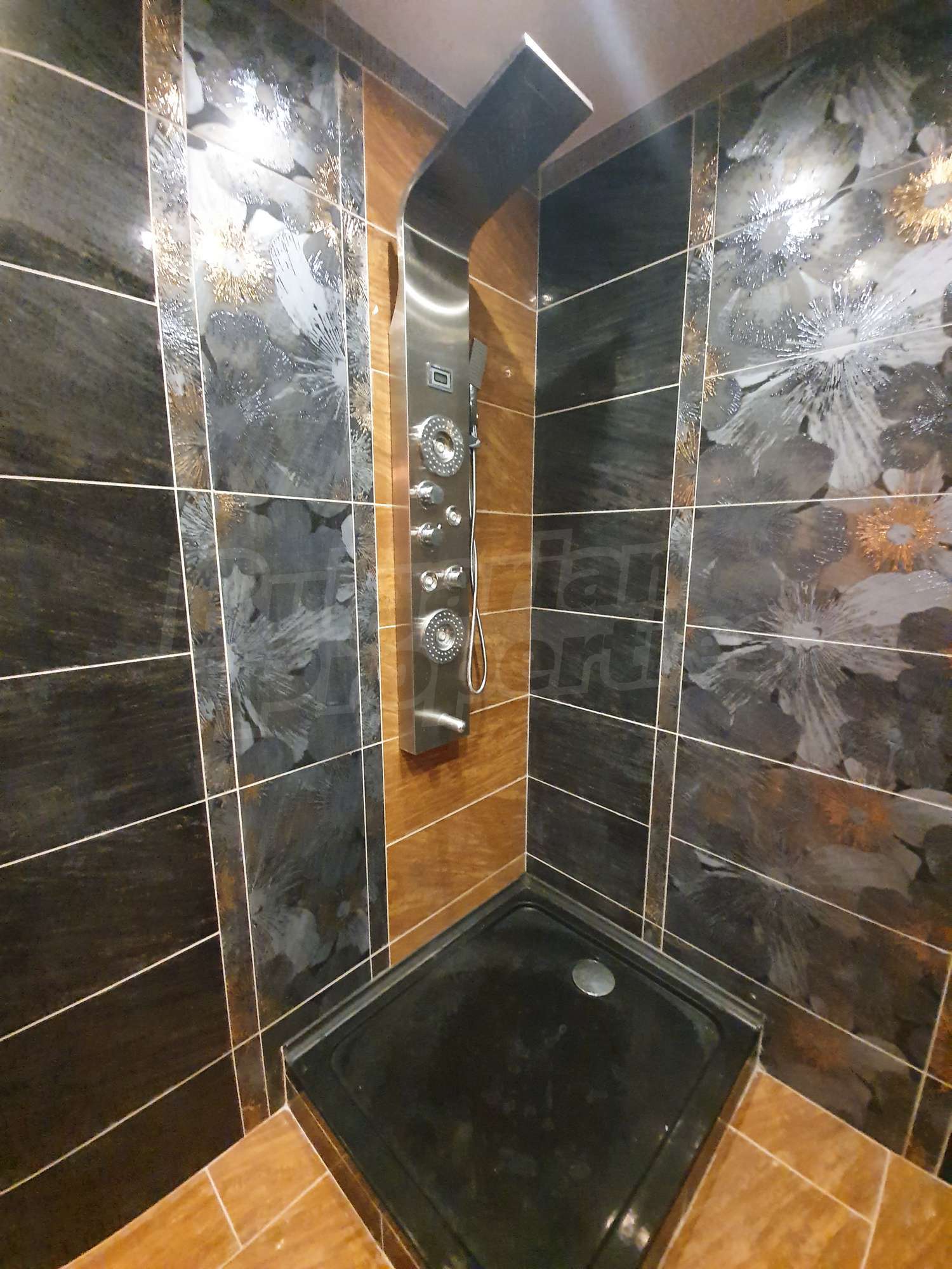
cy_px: 634
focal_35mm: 13
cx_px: 476
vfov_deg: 106.2
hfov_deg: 89.9
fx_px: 477
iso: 1250
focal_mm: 1.8
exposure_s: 1/8
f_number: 2.2
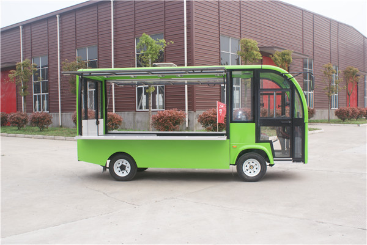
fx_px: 367
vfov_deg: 36.9
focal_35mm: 36
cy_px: 122
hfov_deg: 53.1
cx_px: 184
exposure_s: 1/160
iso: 100
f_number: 5.6
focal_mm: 24
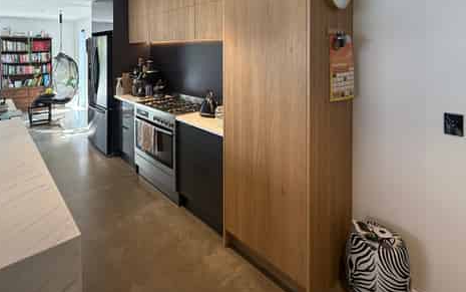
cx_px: 194
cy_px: 54
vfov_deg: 53.1
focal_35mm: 21
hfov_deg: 81.6
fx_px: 267
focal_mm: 2.22
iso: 160
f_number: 2.2
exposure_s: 1/100
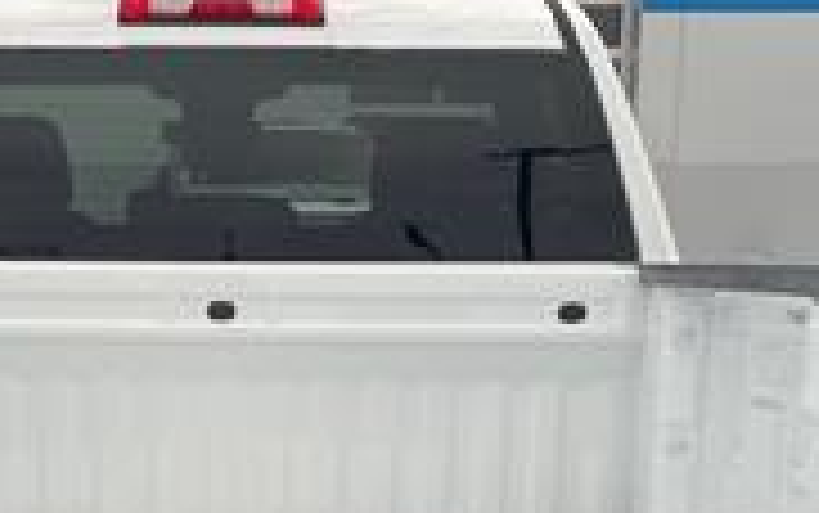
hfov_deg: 21.2
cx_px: 176
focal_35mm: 97
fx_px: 2166
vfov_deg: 12.8
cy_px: 788
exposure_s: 1/807
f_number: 1.6
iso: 32
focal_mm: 4.2
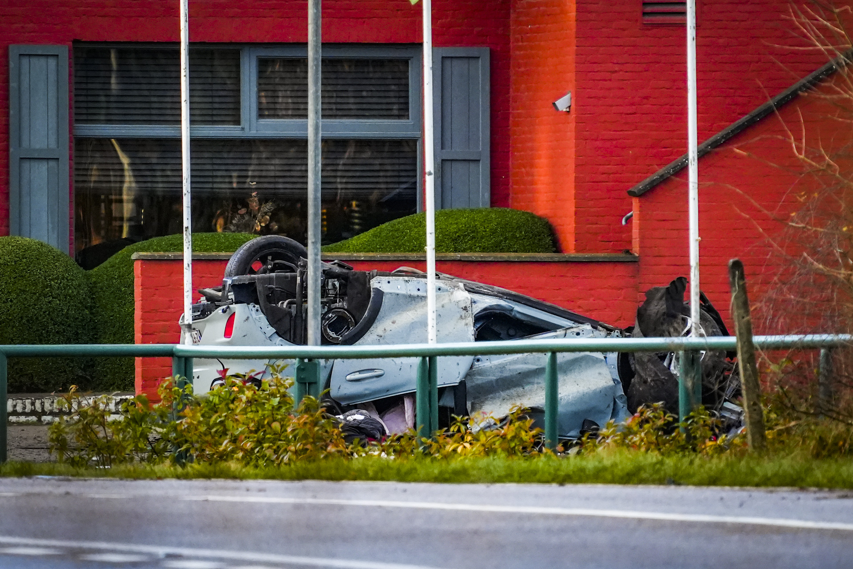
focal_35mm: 900
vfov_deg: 1.5
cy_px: 284
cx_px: 426
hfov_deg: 2.3
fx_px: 21323
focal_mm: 600
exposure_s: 1/1250
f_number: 6.3
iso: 3200
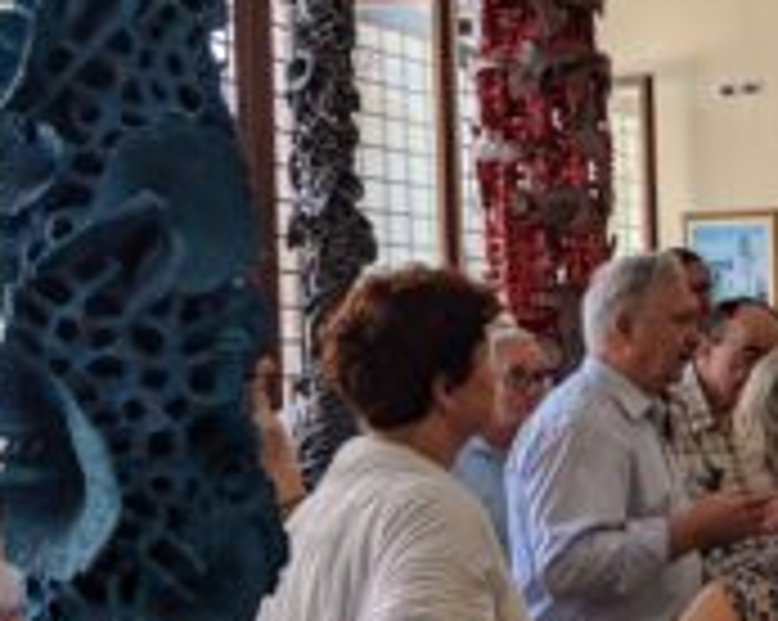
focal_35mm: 61
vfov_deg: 24.9
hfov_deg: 28.7
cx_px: 805
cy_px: 356
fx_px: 1403
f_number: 1.8
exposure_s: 1/192
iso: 50
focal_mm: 4.44
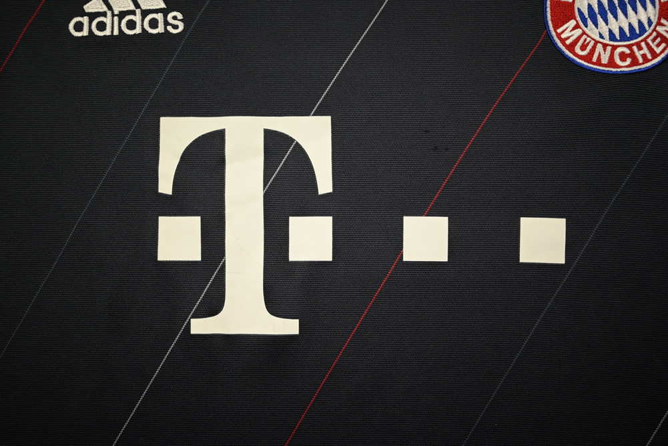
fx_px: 585
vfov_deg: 41.7
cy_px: 223
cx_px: 334
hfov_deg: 59.5
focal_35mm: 32
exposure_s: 1/125
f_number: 4.8
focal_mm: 31.5
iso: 200
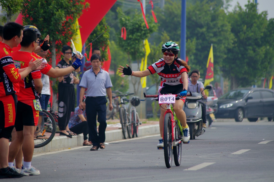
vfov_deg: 4.4
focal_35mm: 315
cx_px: 137
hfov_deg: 6.5
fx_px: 2395
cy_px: 91
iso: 200
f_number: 5.6
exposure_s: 1/640
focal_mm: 210
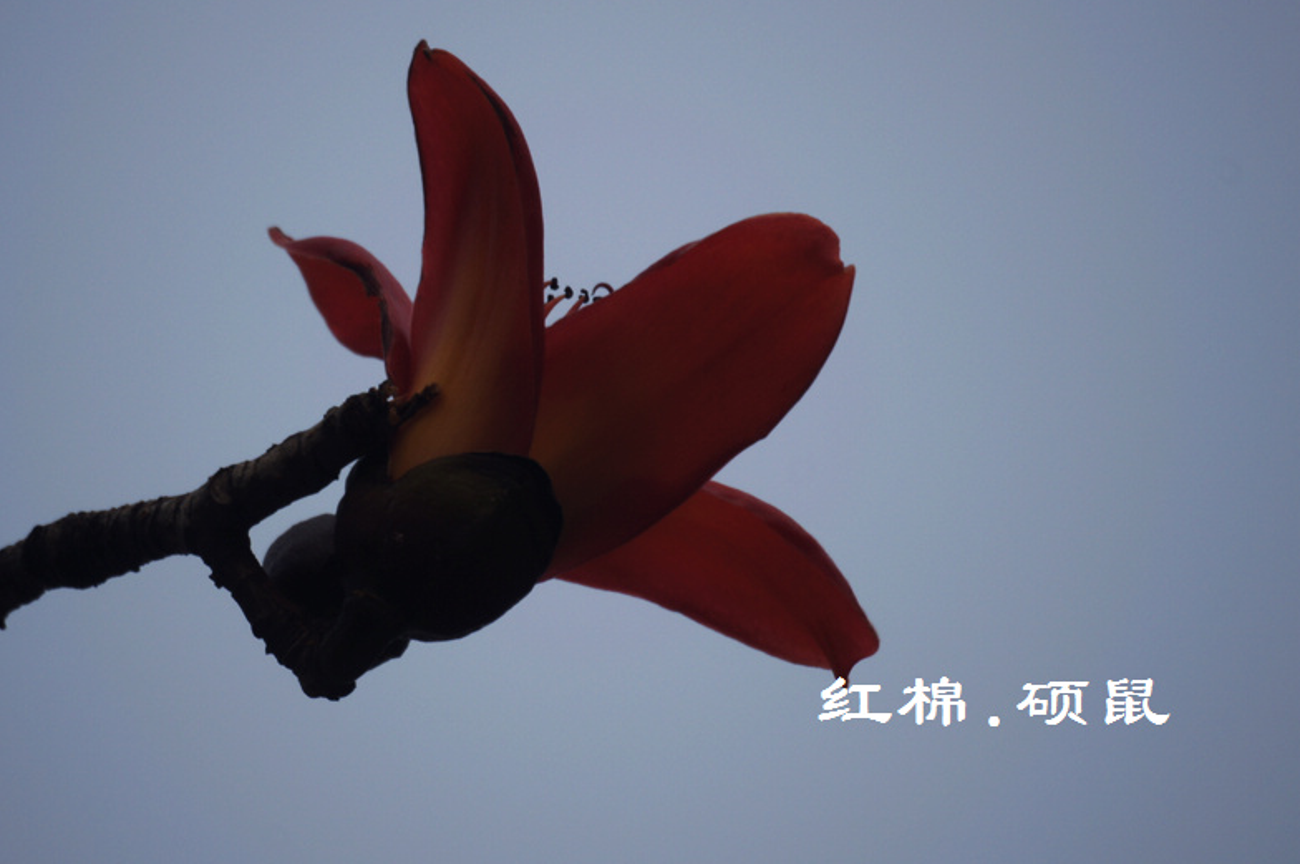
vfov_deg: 1.6
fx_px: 31059
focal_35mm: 861
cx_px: 559
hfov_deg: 2.4
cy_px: 378
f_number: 8
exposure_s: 1/500
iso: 200
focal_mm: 500
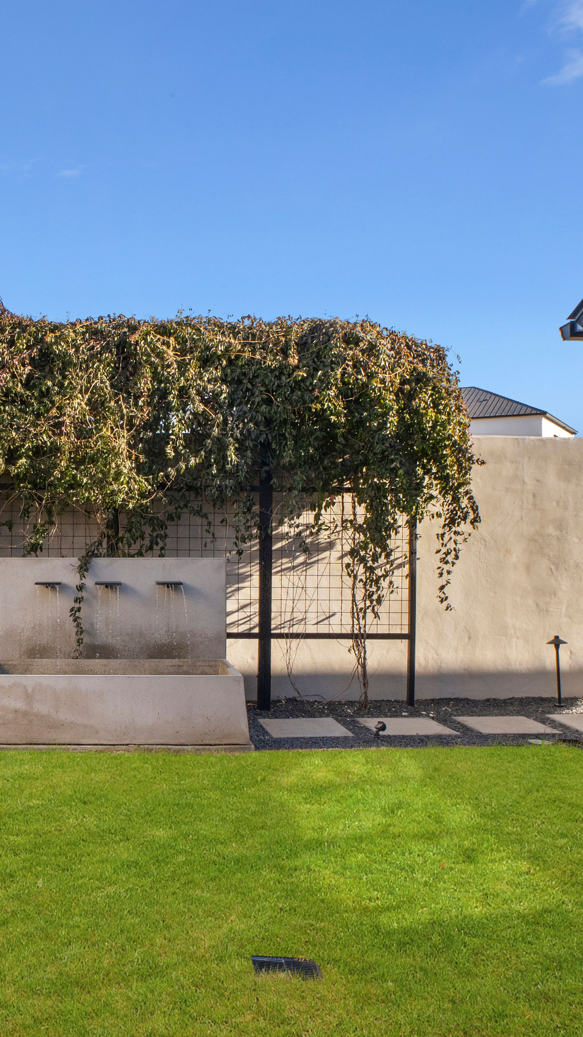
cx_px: 107
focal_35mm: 29
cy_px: 528
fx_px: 794
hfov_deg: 38.6
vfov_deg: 66.3
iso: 800
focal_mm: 11
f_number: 8
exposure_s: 1/500
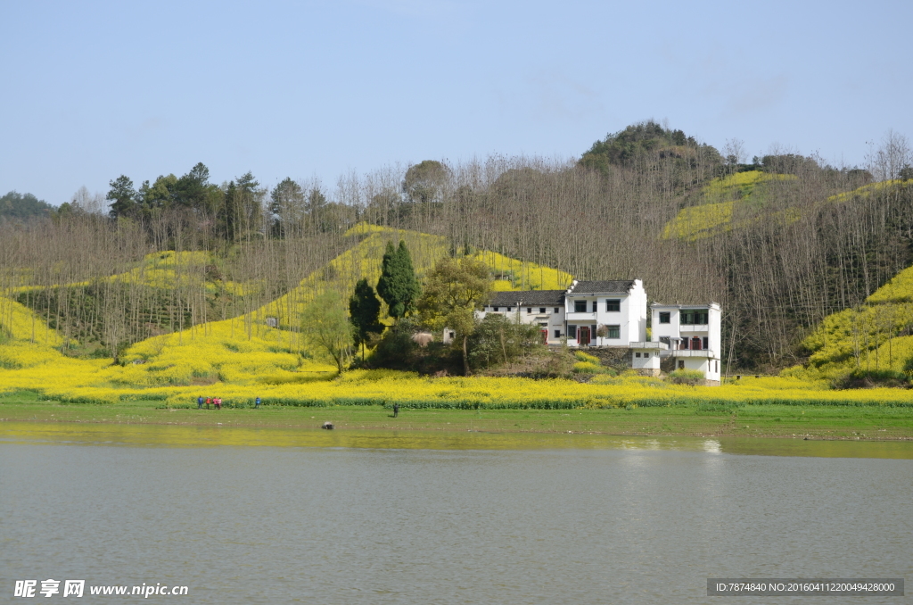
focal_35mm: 52
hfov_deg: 37.9
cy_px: 302
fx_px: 1329
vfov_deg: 25.6
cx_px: 456
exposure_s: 1/250
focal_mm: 35
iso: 100
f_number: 8
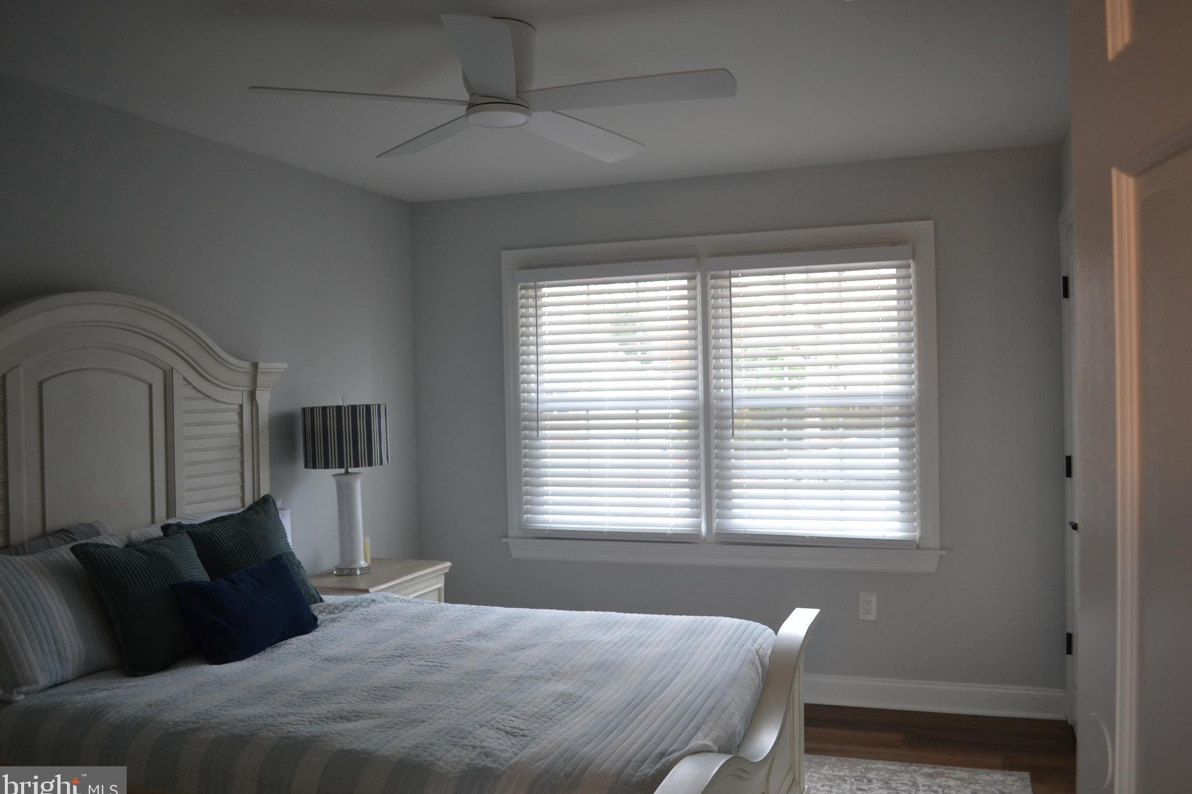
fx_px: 927
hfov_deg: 65.5
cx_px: 611
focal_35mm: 28
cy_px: 399
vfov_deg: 46.4
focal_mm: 18
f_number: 4
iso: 400
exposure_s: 1/60
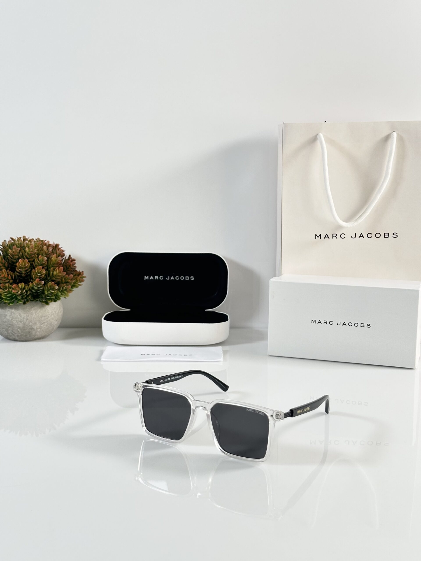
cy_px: 280
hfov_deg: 30.3
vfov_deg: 39.7
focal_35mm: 48
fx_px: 778
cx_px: 210
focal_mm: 6.86
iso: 80
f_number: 1.78
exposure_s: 1/100
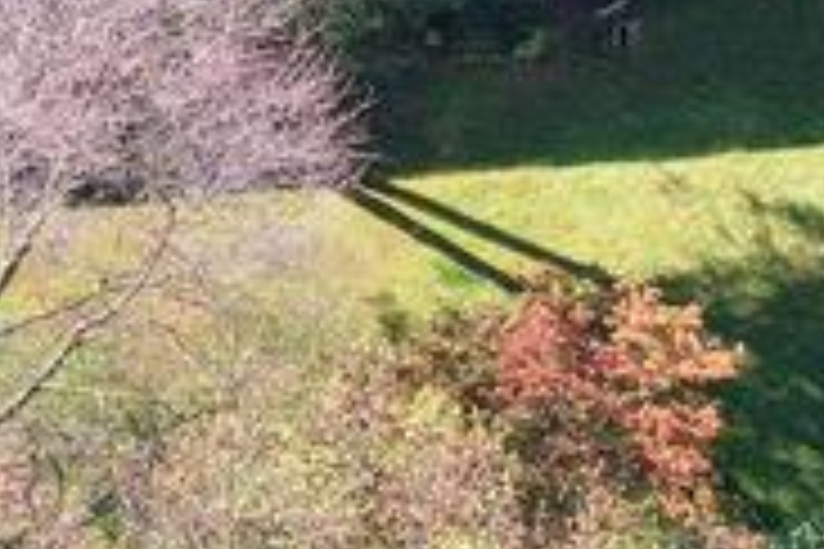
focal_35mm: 173
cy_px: -567
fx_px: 3959
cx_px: -5
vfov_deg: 7.6
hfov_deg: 11.8
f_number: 2.8
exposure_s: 1/500
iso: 110
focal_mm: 8.38
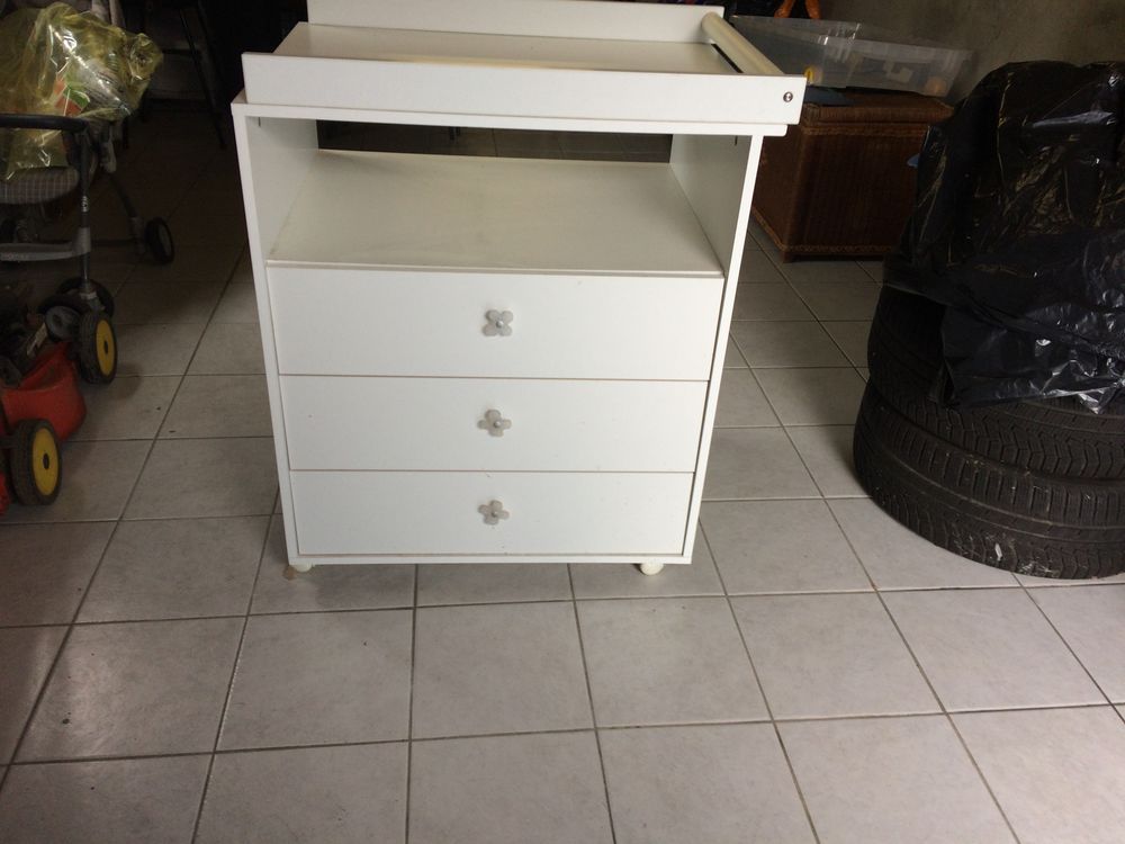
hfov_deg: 61.7
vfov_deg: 48.2
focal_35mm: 29
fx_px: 942
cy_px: 422
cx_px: 562
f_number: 2.2
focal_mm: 4.15
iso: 64
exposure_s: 1/100
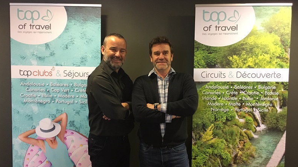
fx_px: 253
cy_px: 111
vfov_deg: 36.3
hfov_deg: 61.0
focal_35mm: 32
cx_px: 147
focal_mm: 4.15
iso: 200
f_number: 2.2
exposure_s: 1/25
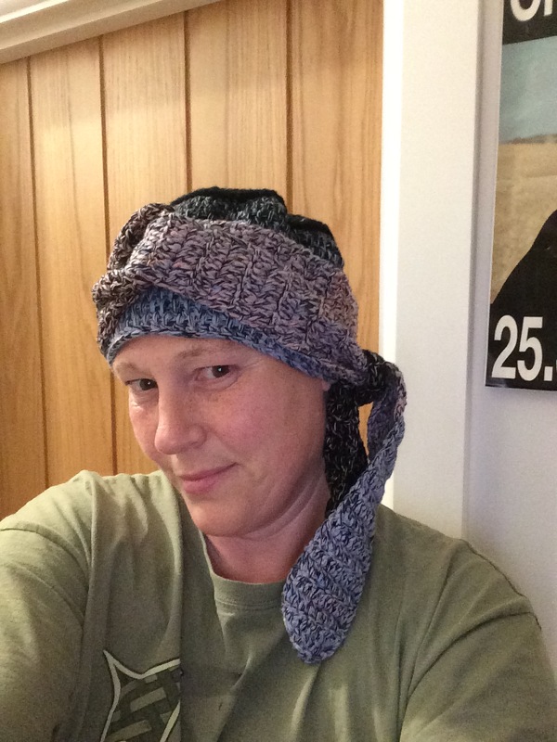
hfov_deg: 45.4
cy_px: 371
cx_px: 278
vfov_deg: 58.4
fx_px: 665
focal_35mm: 31
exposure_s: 1/17
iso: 640
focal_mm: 2.15
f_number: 2.4
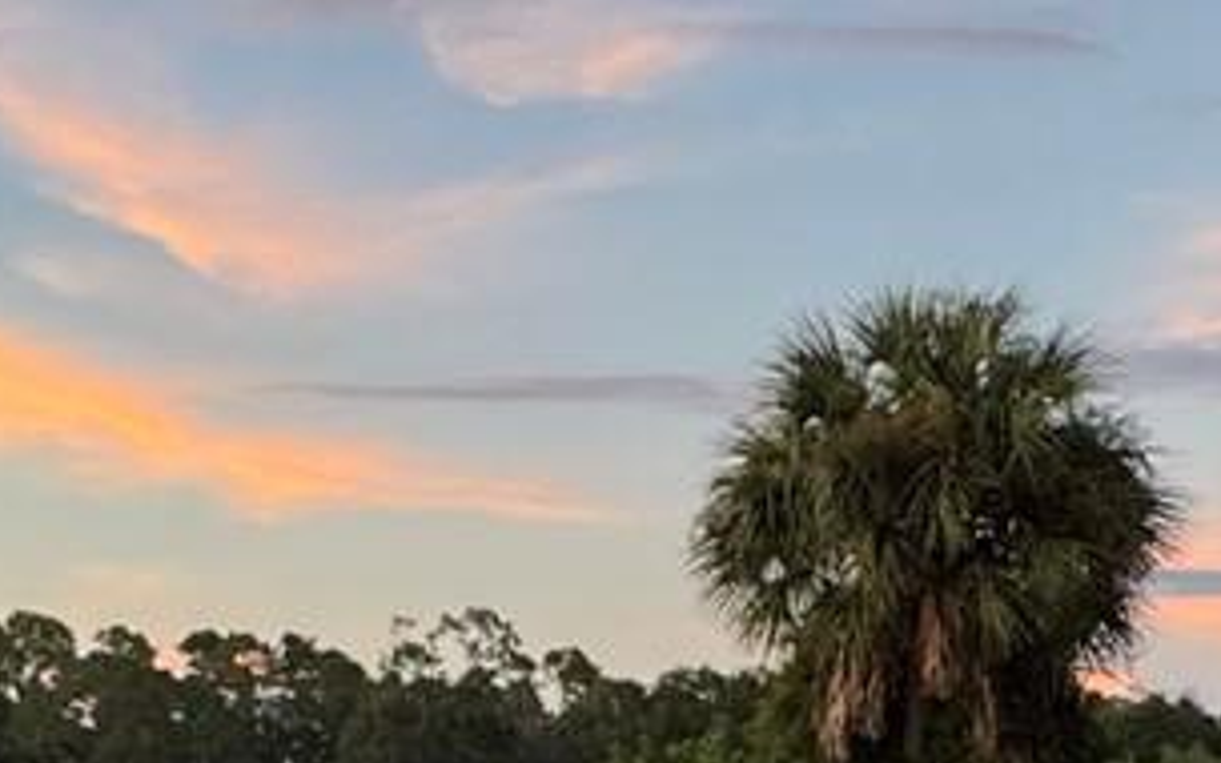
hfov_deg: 24.8
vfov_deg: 16.4
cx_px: -92
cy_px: 767
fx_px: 2596
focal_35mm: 78
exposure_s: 1/99
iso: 100
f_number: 2.2
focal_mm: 2.22
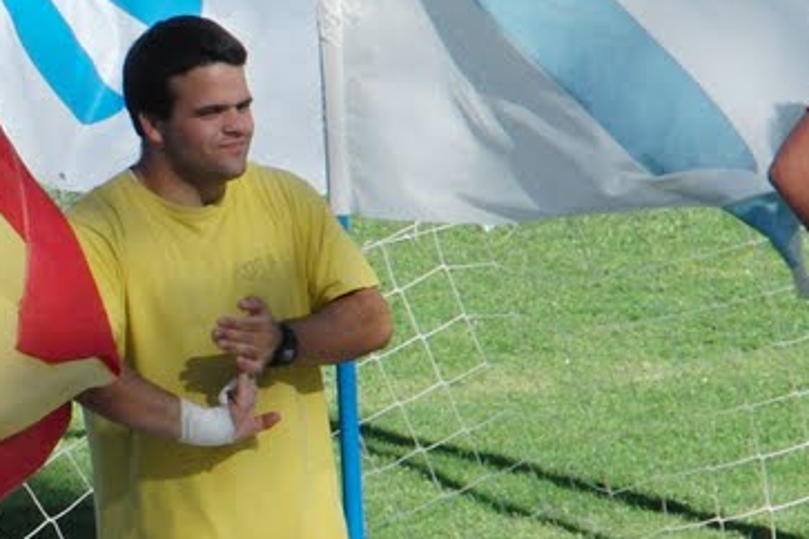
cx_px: -263
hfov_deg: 3.3
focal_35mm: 628
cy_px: 332
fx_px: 14111
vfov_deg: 2.2
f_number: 6.2
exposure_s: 1/400
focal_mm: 37.9
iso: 100
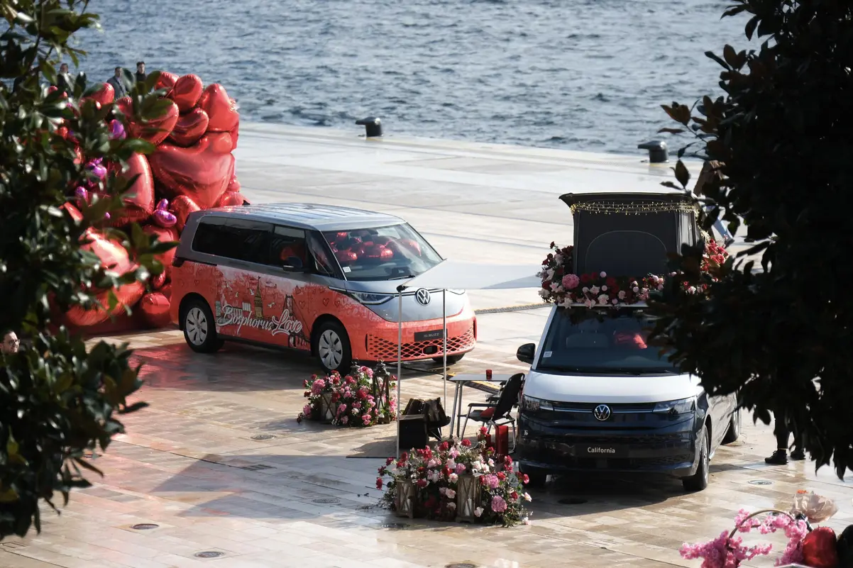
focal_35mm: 147
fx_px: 3482
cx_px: 426
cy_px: 284
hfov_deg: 14.0
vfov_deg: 9.3
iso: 1000
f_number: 2.8
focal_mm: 98.2
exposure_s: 1/7000
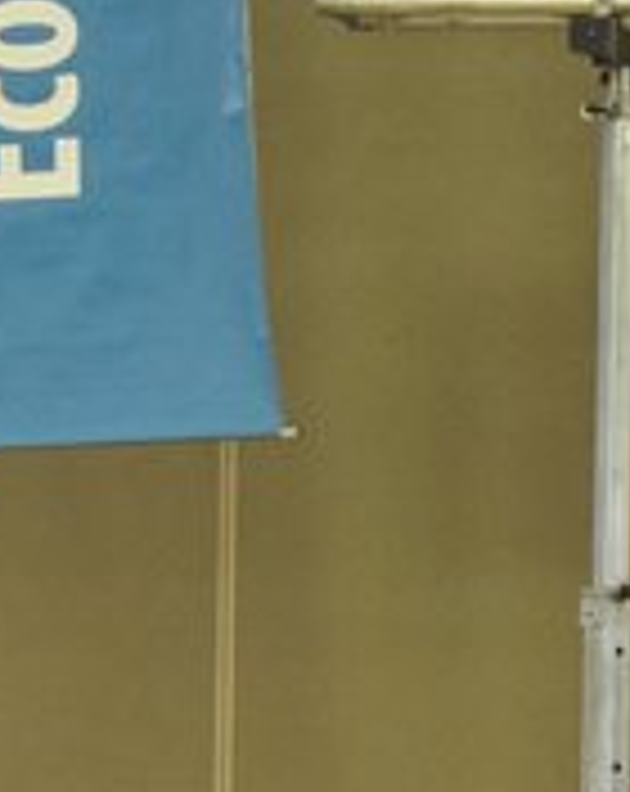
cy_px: 1728
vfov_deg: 3.6
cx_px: 1048
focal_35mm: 529
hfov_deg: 2.9
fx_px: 12377
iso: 2500
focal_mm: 55
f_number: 5.6
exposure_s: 1/60
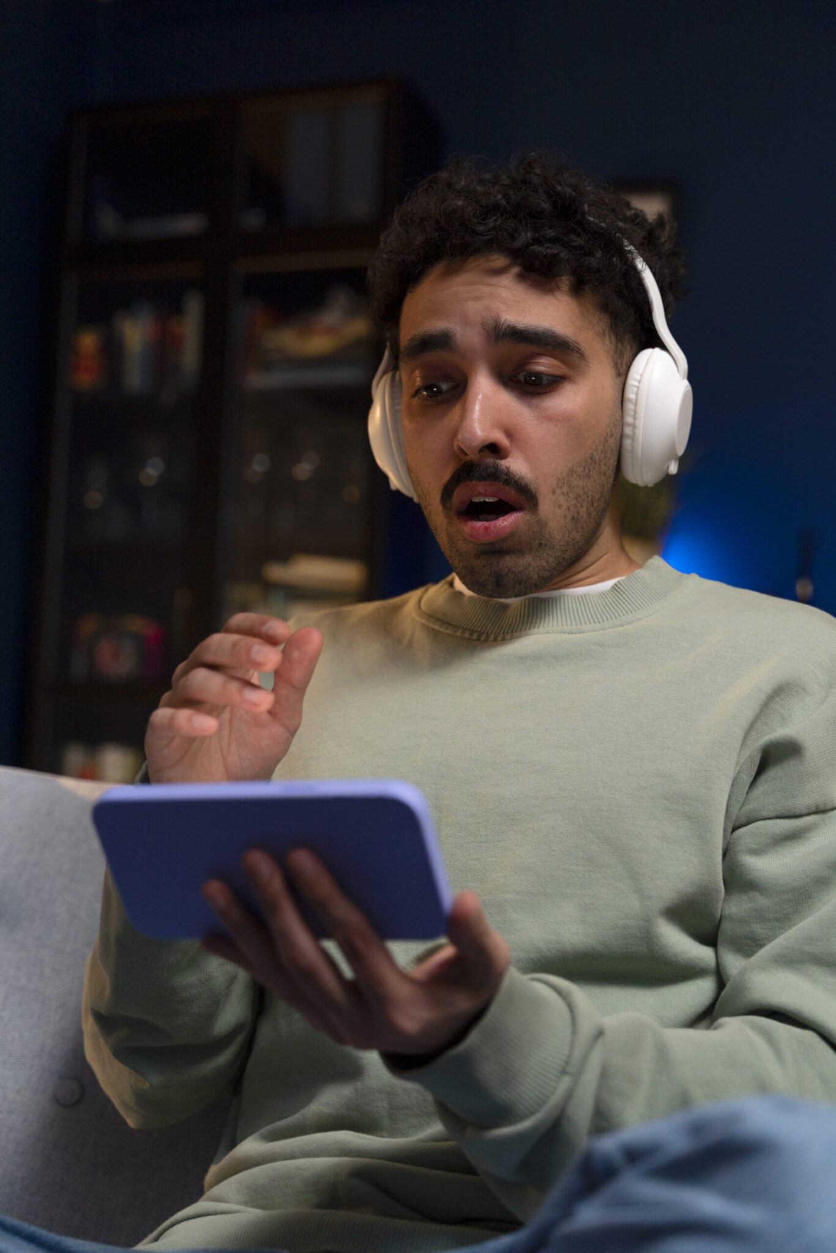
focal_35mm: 49
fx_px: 1706
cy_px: 626
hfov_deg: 27.5
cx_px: 418
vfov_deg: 40.3
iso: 400
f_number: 3.2
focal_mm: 49
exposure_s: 1/160
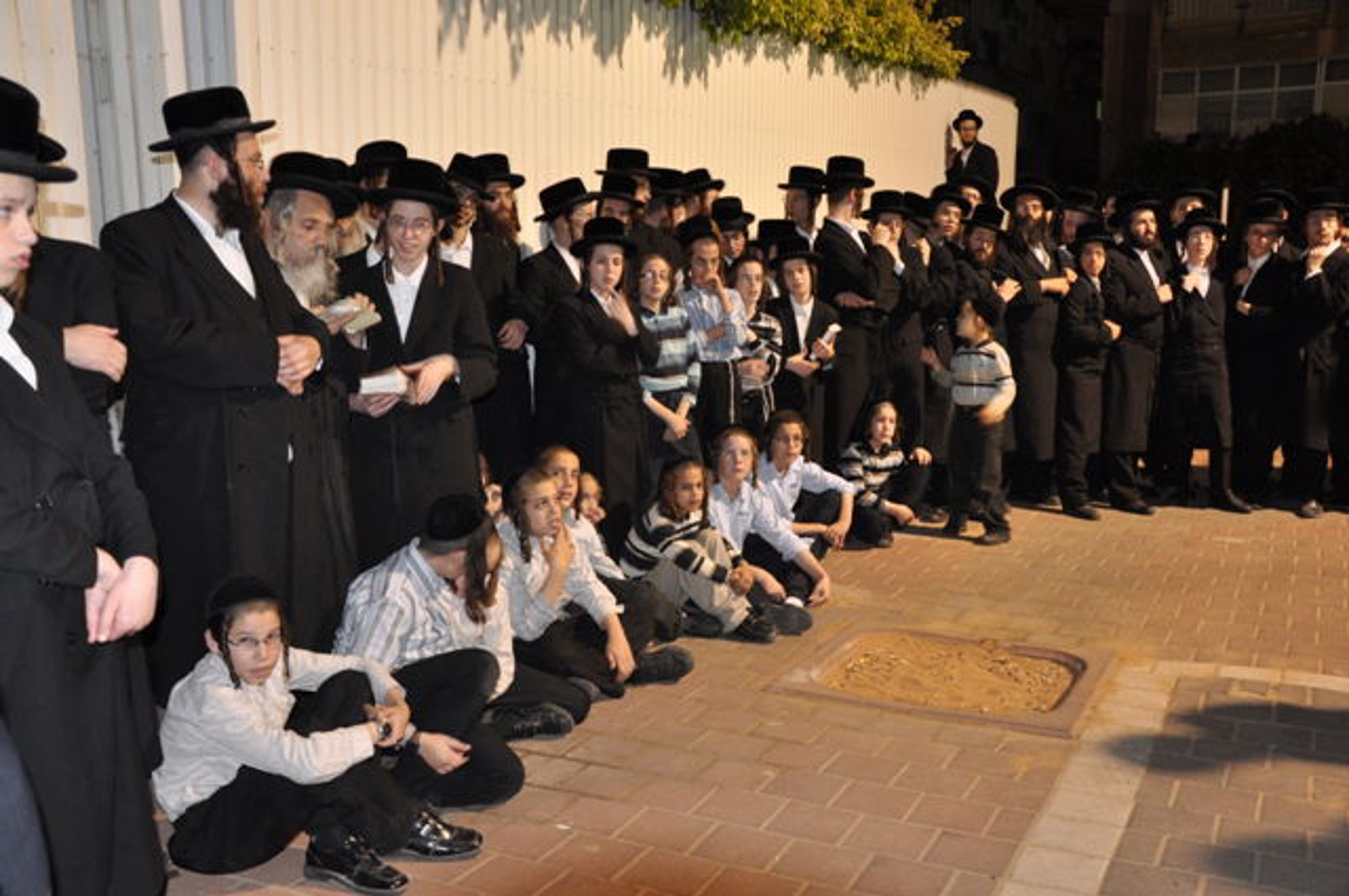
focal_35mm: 36
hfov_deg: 53.2
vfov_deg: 36.8
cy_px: 448
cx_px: 674
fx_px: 1347
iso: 640
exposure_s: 1/13
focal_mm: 24
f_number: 5.6
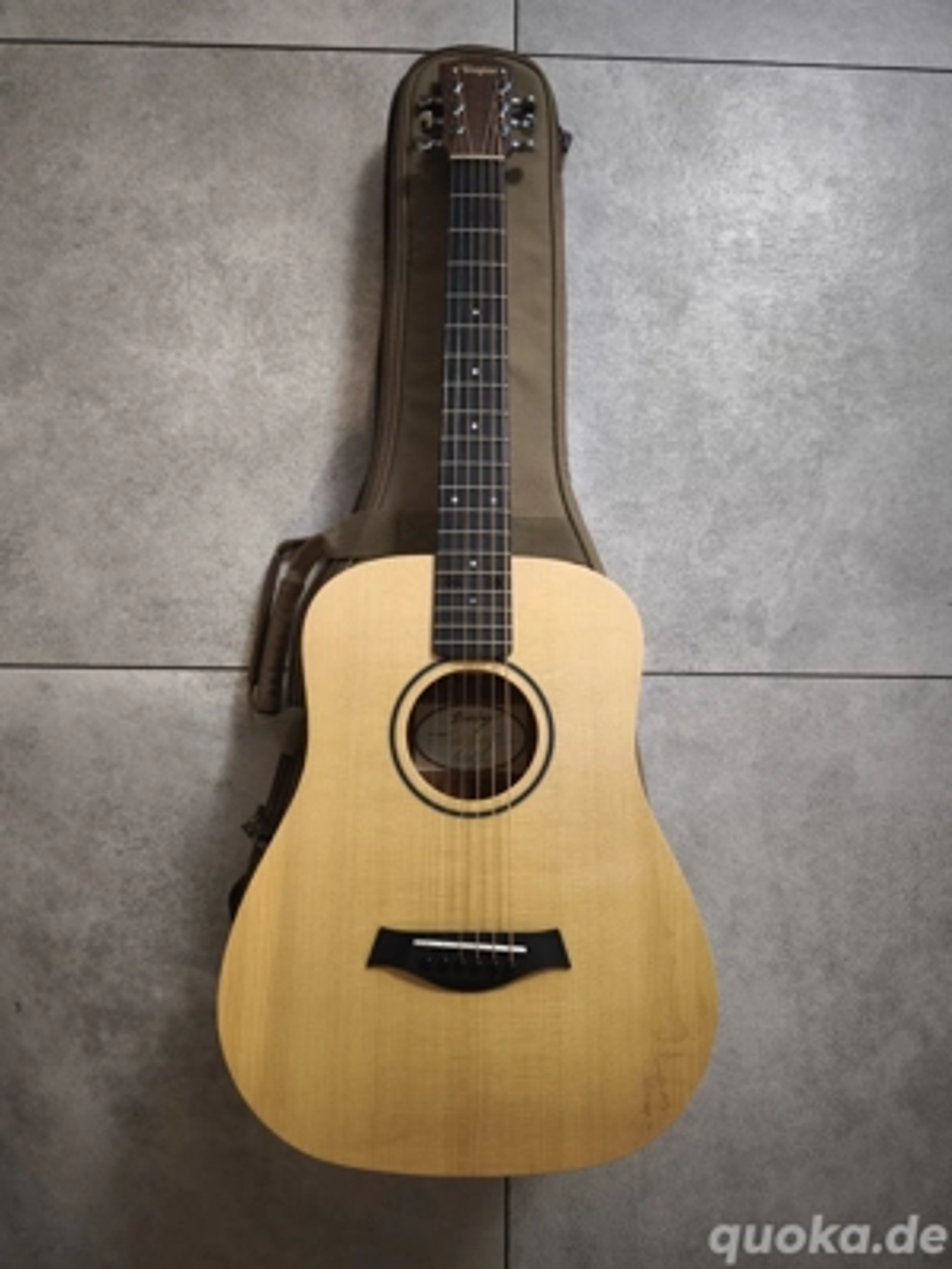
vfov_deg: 73.9
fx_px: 843
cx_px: 476
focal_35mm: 23
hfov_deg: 58.9
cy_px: 634
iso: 500
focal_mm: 6.57
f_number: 1.6
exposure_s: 1/33.3
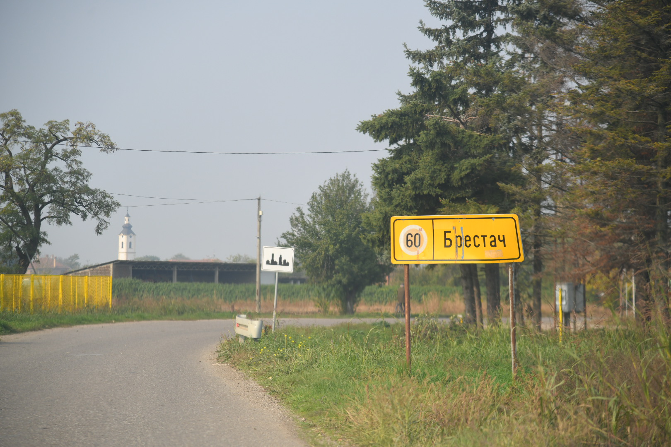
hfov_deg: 17.1
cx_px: 336
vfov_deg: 11.4
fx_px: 2236
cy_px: 224
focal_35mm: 120
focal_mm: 120
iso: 400
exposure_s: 1/2000
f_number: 4
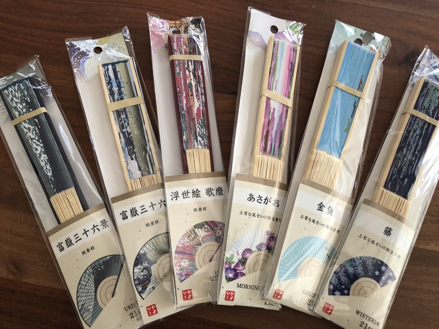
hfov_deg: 63.4
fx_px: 355
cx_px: 220
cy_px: 164
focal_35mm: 28
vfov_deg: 49.7
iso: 40
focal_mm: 3.99
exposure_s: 1/24
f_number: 1.8
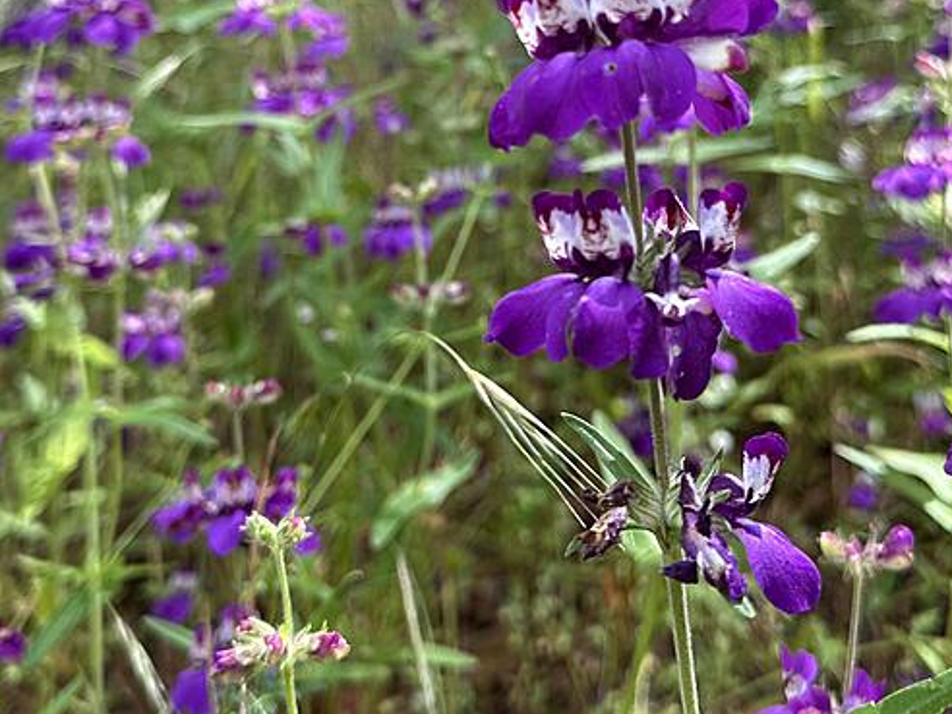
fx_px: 1375
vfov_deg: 28.8
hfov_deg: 37.9
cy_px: 207
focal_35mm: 50
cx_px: 604
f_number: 1.78
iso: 80
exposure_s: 1/521
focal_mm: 6.86
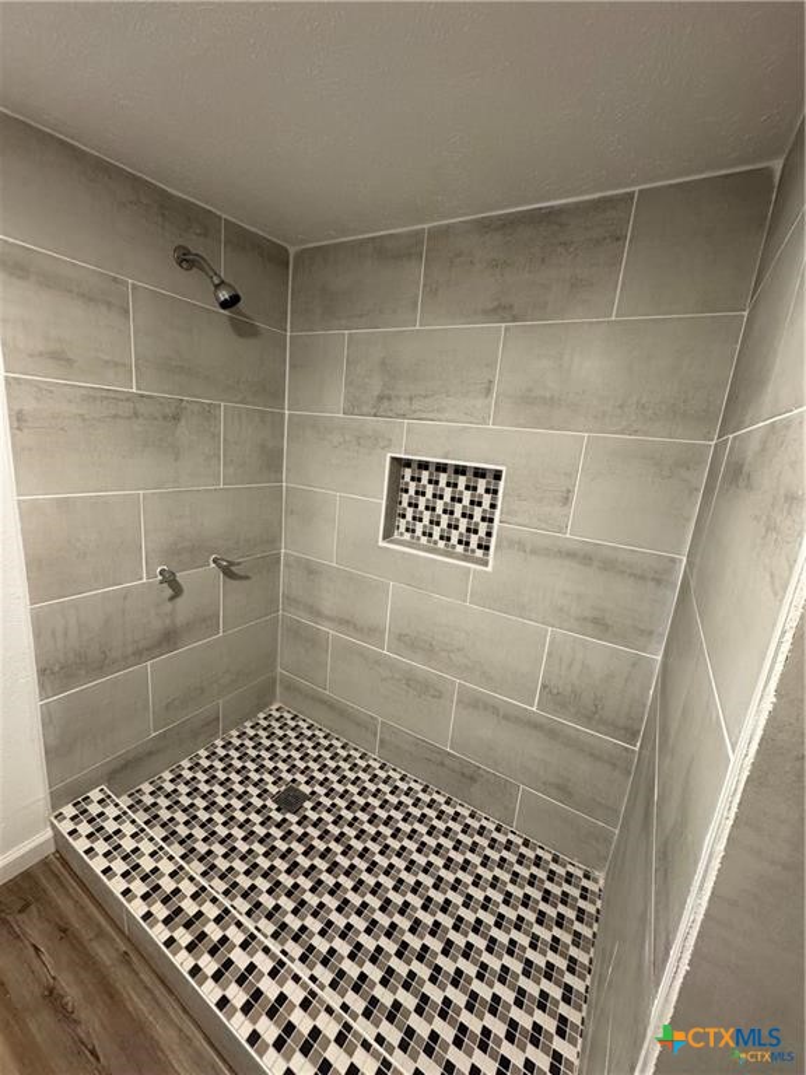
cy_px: 538
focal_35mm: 14
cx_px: 403
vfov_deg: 102.1
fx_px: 435
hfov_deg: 85.7
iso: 320
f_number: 2.2
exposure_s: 1/60
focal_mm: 2.22
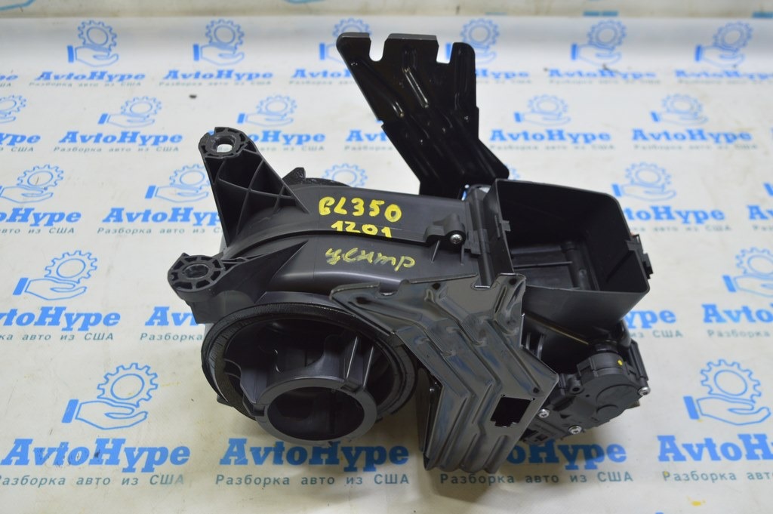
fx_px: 772
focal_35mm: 36
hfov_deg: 53.2
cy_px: 257
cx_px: 386
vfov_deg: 36.8
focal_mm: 24
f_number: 5.6
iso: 400
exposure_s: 1/20
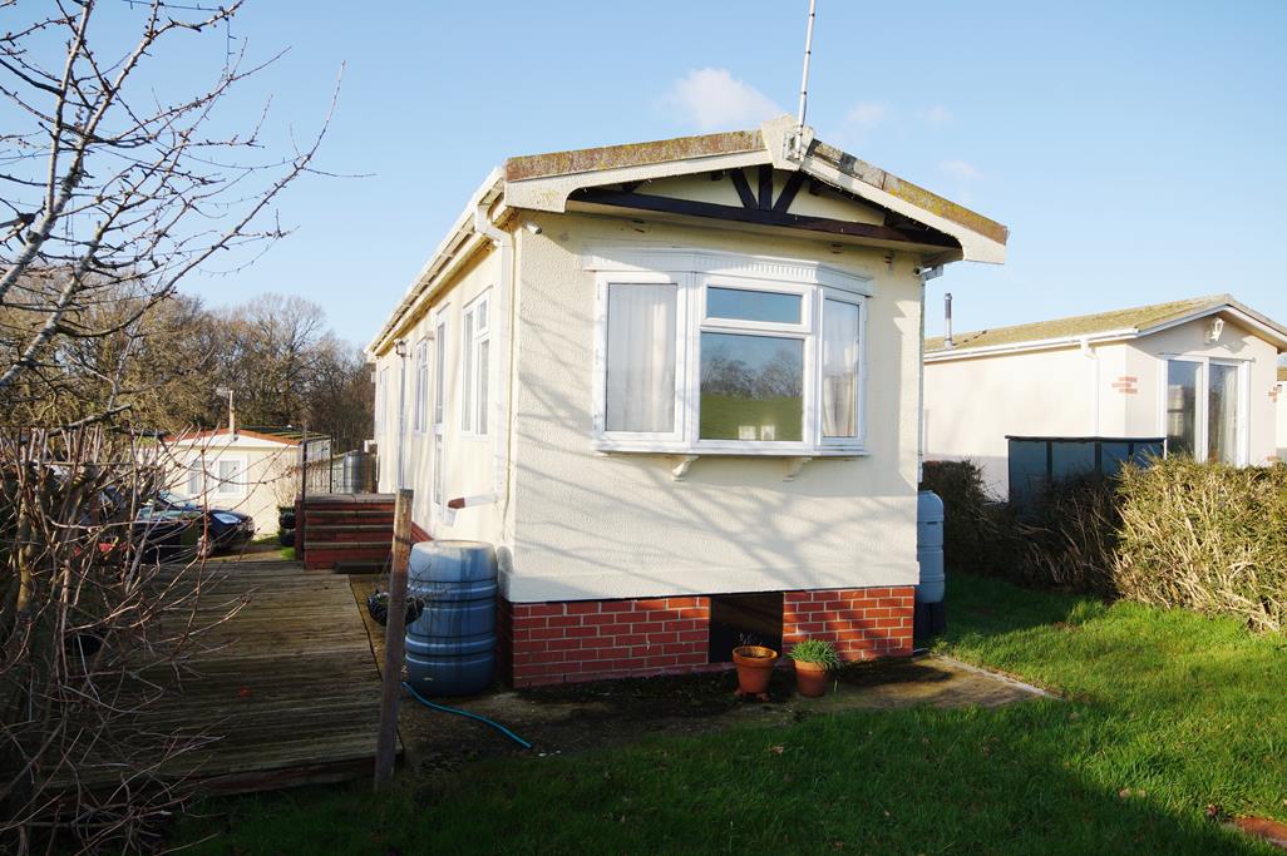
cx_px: 644
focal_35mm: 24
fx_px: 858
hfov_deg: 73.8
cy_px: 428
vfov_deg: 53.1
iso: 100
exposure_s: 1/80
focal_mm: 16
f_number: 11
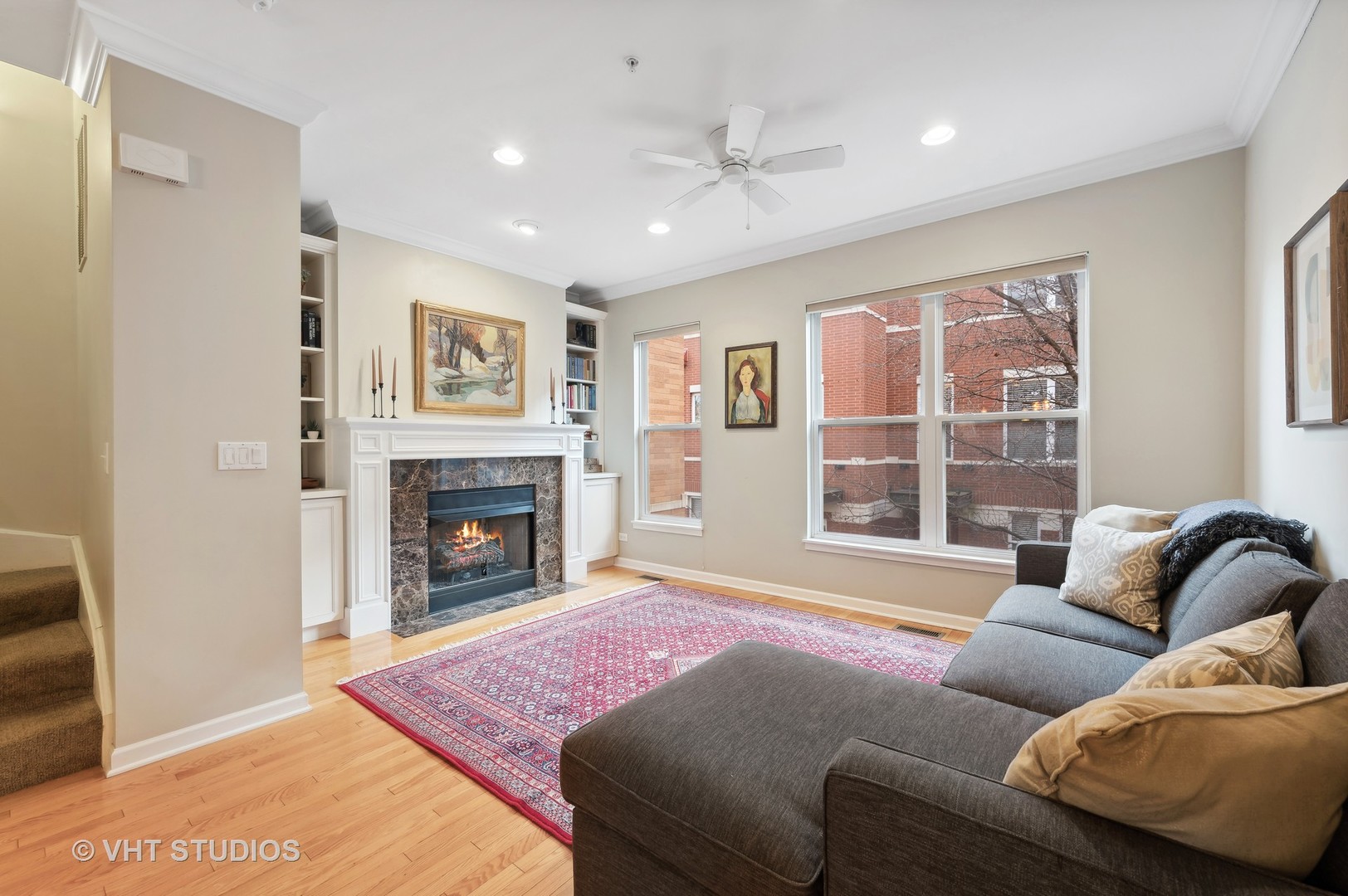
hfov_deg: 104.3
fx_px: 524
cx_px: 674
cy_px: 448
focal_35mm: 14
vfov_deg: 81.1
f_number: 10
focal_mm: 14
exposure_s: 1/2
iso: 100
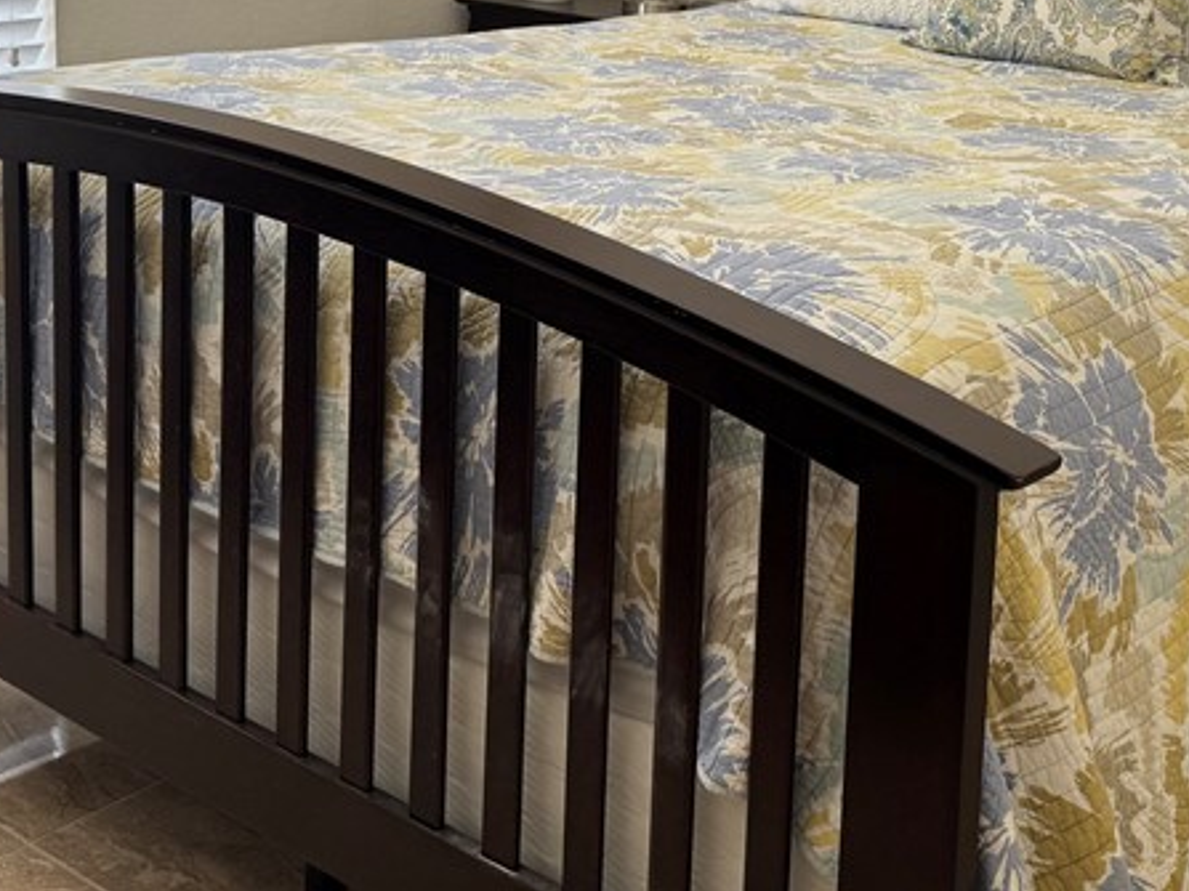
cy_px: 85
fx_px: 1889
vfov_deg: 25.7
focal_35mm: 55
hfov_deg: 34.9
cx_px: 684
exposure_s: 1/120
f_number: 1.78
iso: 80
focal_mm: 6.76
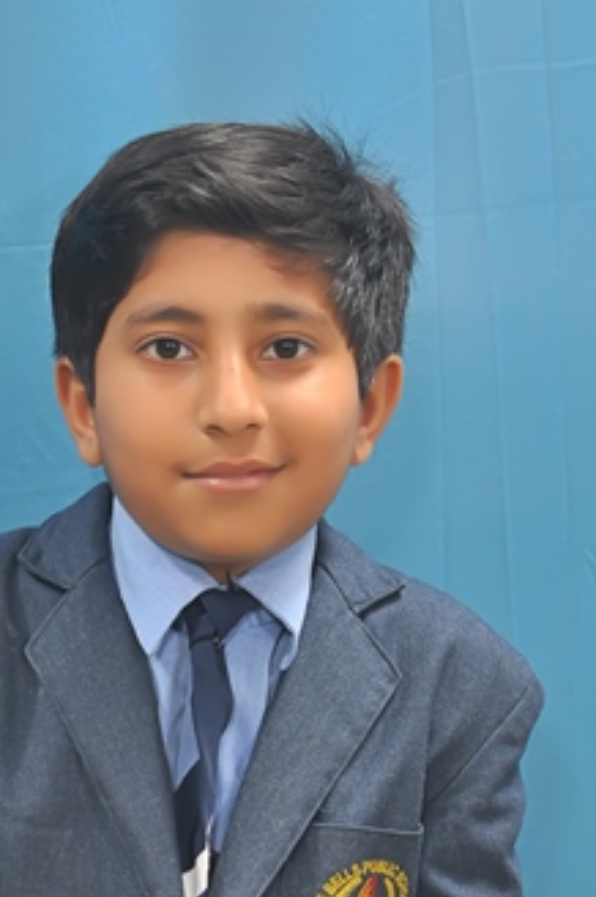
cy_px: 550
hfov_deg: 5.9
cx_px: 185
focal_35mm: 234
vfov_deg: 8.8
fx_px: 5823
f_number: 14
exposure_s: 1/125
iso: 200
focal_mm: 80
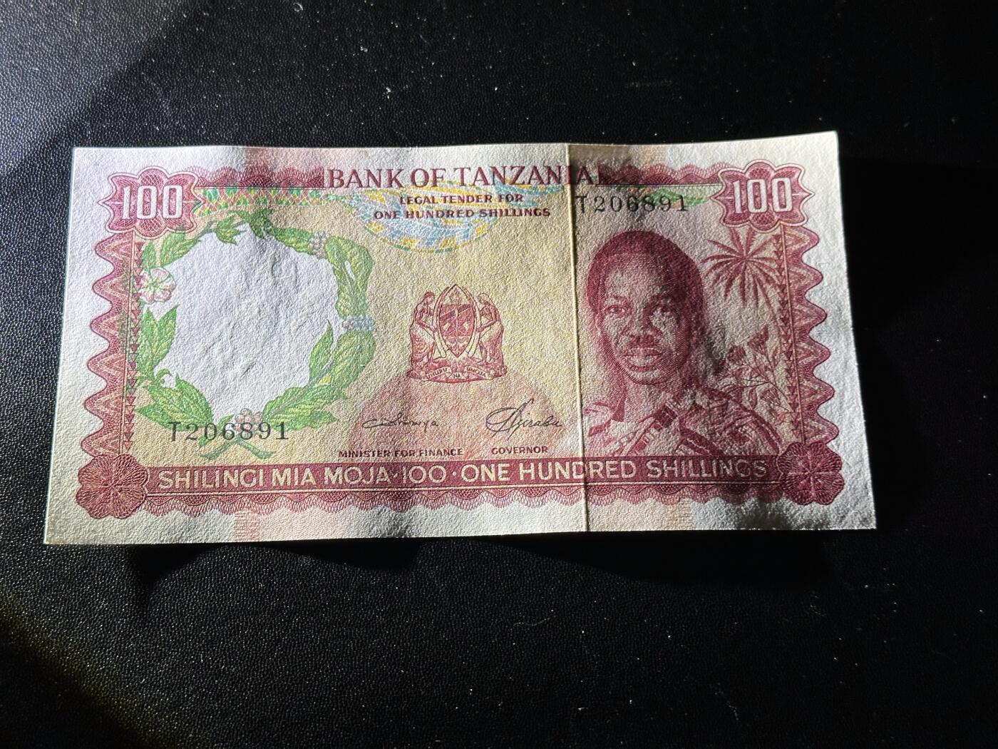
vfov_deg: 30.3
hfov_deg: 39.7
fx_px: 1384
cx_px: 499
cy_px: 374
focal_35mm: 48
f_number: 1.78
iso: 125
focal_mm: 6.86
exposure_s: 1/51
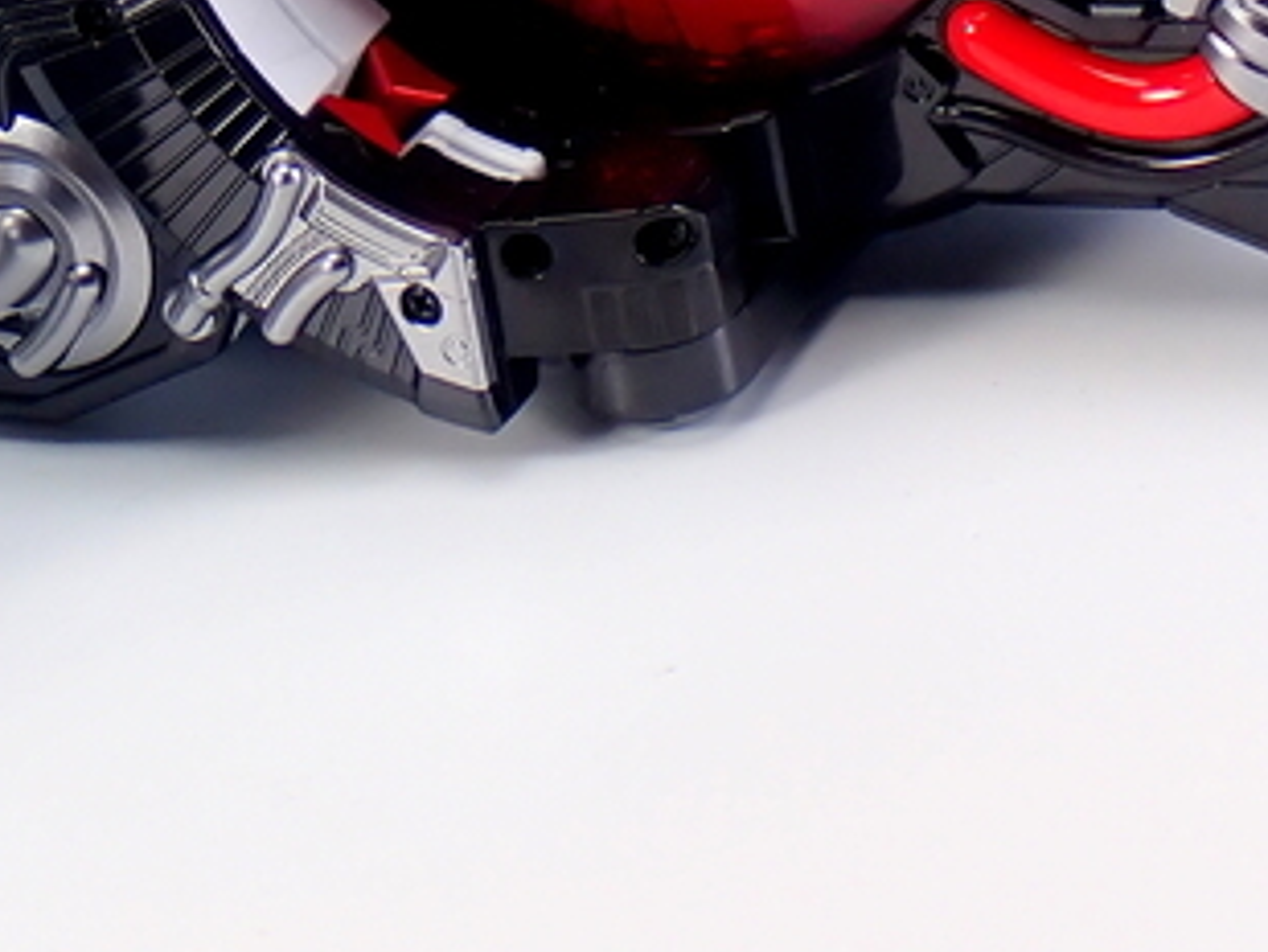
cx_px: -144
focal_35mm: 179
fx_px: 6559
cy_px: -550
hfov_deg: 10.9
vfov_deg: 8.1
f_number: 13
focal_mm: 9.65
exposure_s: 1
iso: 100
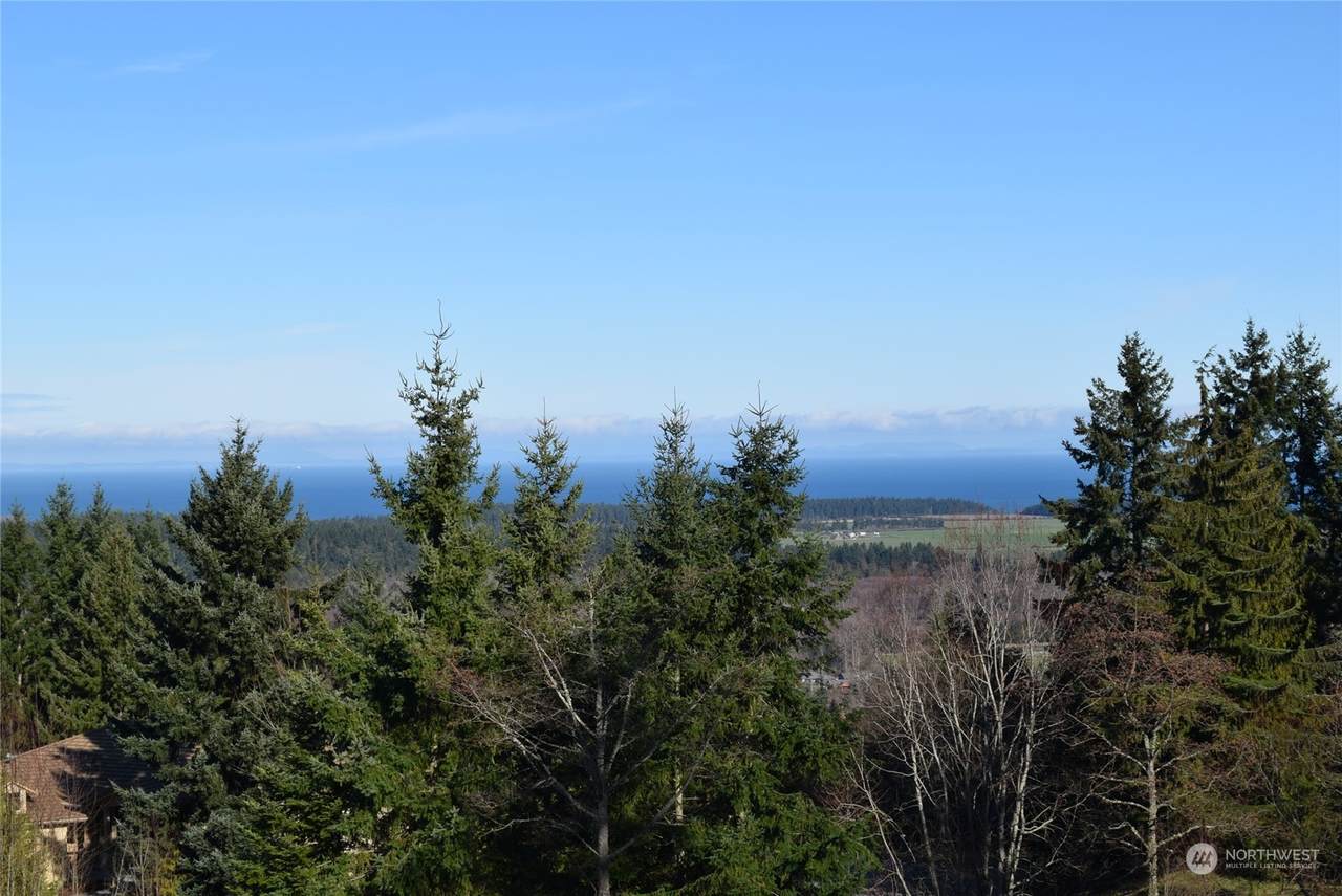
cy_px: 448
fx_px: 2518
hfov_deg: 29.8
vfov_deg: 20.2
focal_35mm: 68
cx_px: 671
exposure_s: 1/200
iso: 100
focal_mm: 45
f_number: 11
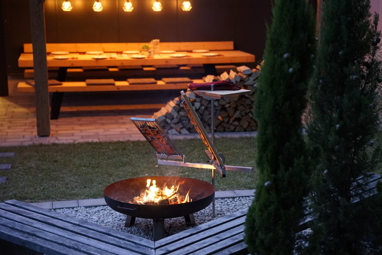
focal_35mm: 71
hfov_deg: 28.5
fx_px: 753
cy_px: 129
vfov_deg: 19.2
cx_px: 191
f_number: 2.8
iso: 3200
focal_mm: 70
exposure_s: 1/60
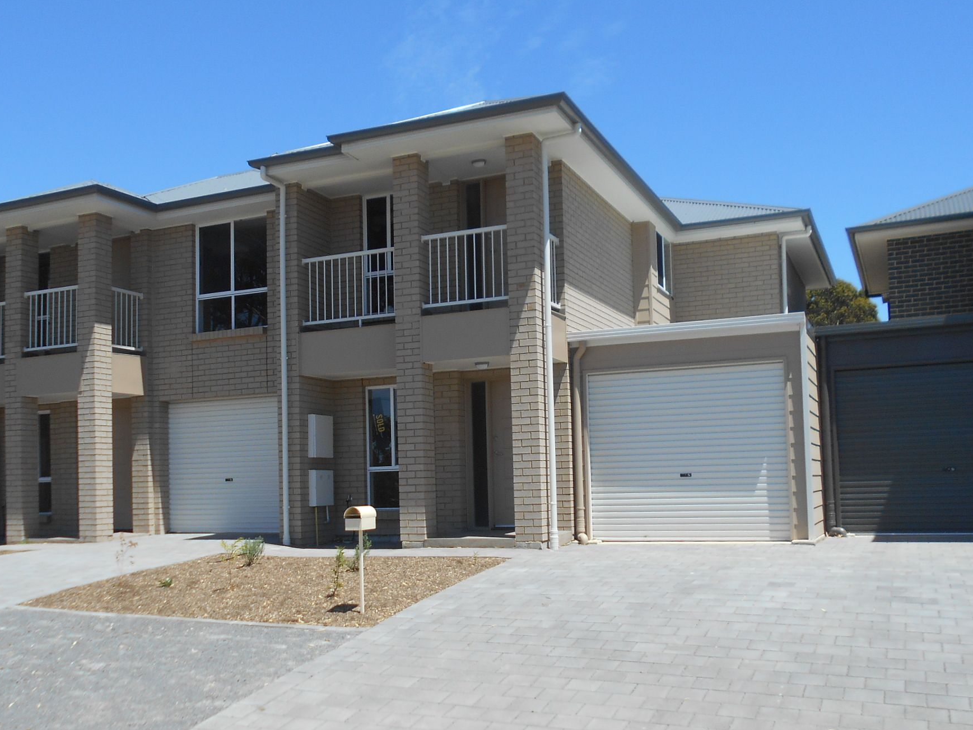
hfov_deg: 53.8
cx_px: 434
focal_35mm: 34
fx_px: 956
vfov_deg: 41.6
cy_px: 429
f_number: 3.2
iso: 80
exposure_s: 1/1000
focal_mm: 4.6
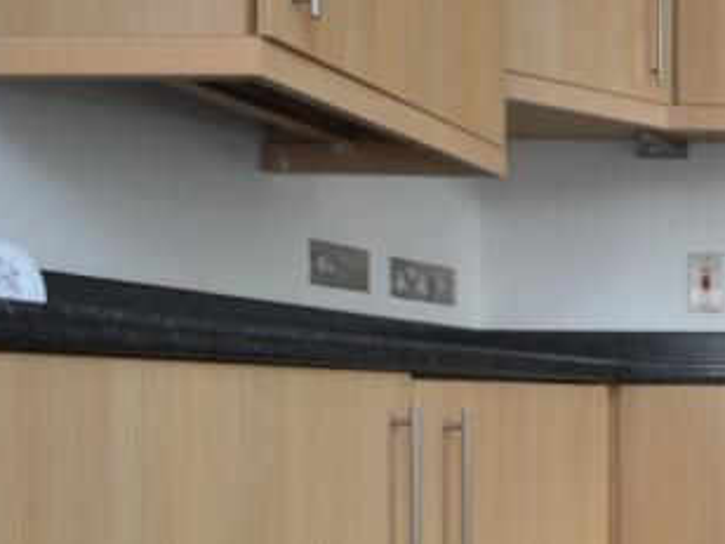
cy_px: 383
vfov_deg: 29.9
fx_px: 1005
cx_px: 1139
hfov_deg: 26.2
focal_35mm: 48
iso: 200
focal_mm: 10
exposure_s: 1/80
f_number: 4.5
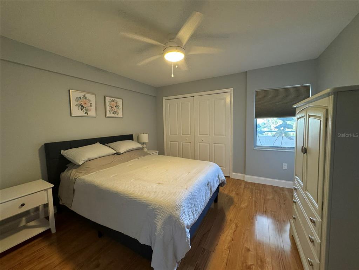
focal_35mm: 14
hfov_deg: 102.1
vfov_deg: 85.7
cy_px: 135
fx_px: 145
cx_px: 180
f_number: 2.2
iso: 320
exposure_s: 1/60
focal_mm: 2.22
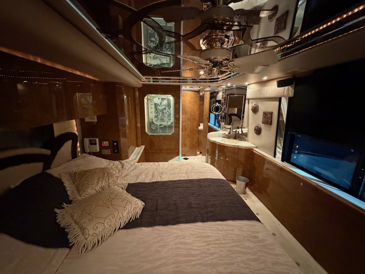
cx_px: 182
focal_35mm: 14
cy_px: 137
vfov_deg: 85.7
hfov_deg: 102.1
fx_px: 148
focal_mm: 2.22
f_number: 2.2
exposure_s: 1/40
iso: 1600
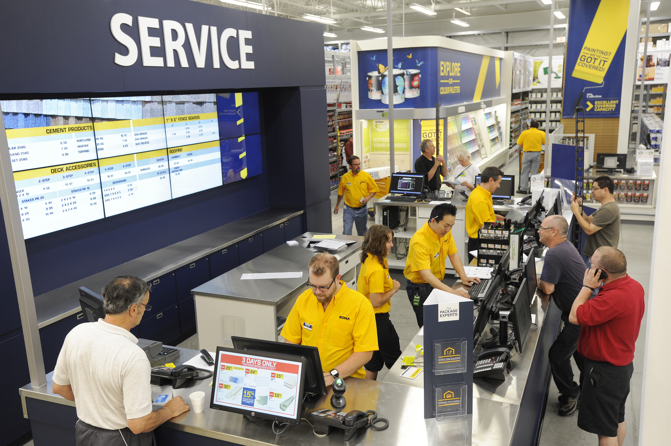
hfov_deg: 58.7
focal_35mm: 32
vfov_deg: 41.1
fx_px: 596
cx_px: 336
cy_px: 223
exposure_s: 1/50
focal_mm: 32
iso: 800
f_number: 5.6
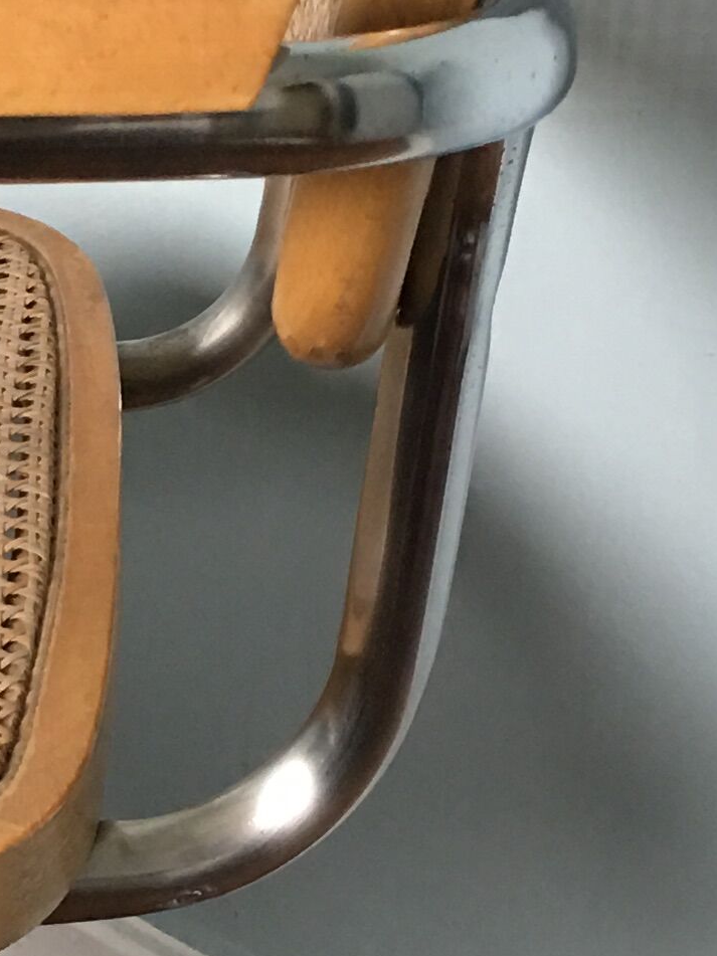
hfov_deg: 11.9
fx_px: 3398
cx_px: -13
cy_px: 690
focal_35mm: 123
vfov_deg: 16.0
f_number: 2.2
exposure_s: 1/17
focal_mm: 4.15
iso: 64
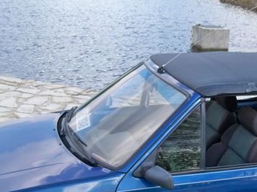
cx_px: 162
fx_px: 579
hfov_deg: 25.0
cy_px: 154
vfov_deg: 18.7
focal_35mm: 78
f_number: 3.5
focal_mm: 6.2
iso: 100
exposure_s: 1/320
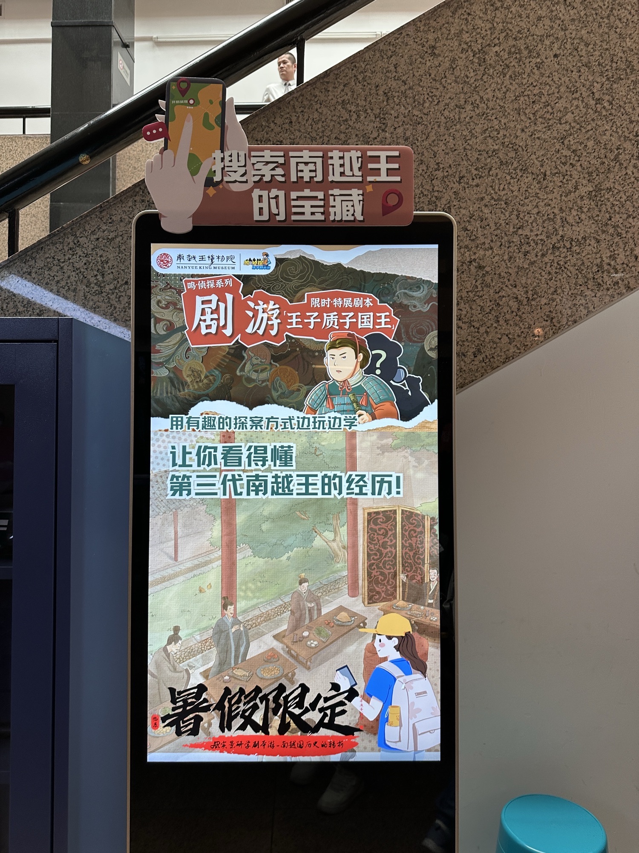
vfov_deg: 71.6
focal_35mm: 24
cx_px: 320
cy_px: 426
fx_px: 591
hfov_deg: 56.8
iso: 125
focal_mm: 6.86
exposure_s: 1/100
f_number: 1.78
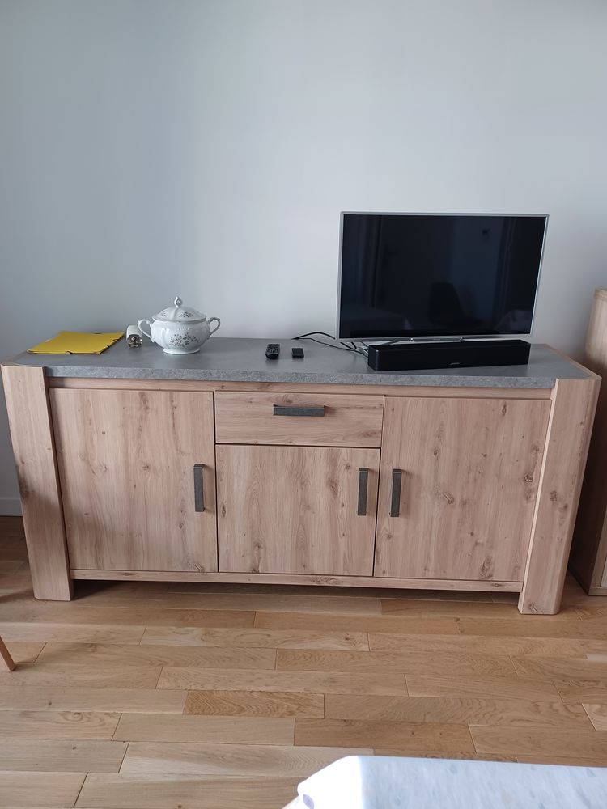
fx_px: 585
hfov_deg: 54.9
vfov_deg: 69.4
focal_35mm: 25
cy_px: 404
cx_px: 304
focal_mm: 4.6
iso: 250
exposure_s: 1/50
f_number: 1.8
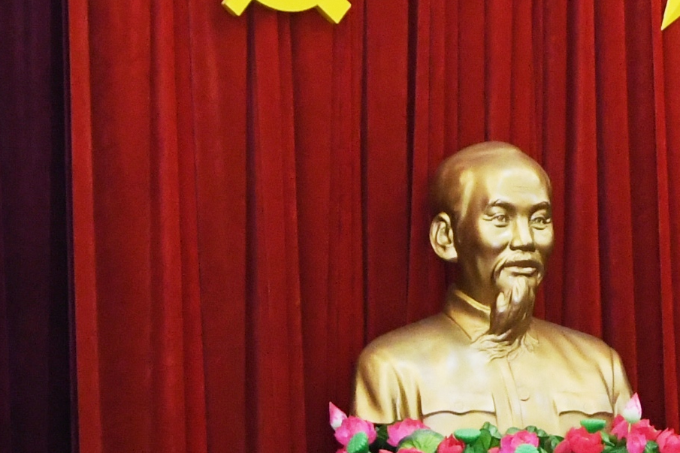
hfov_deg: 8.4
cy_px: 238
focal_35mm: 242
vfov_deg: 5.7
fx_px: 4576
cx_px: 792
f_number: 4.5
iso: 2000
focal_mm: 35
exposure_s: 1/200
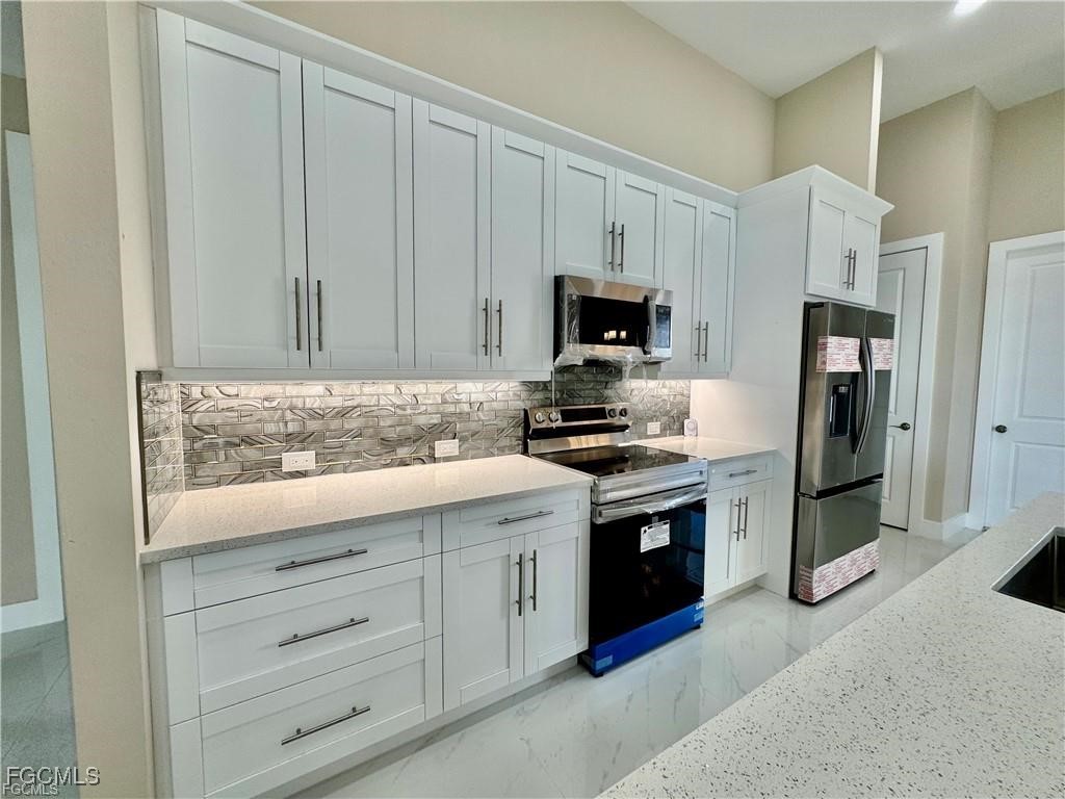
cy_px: 400
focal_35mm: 14
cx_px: 532
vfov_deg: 85.7
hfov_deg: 102.1
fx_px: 431
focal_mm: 2.22
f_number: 2.2
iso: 50
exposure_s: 1/120
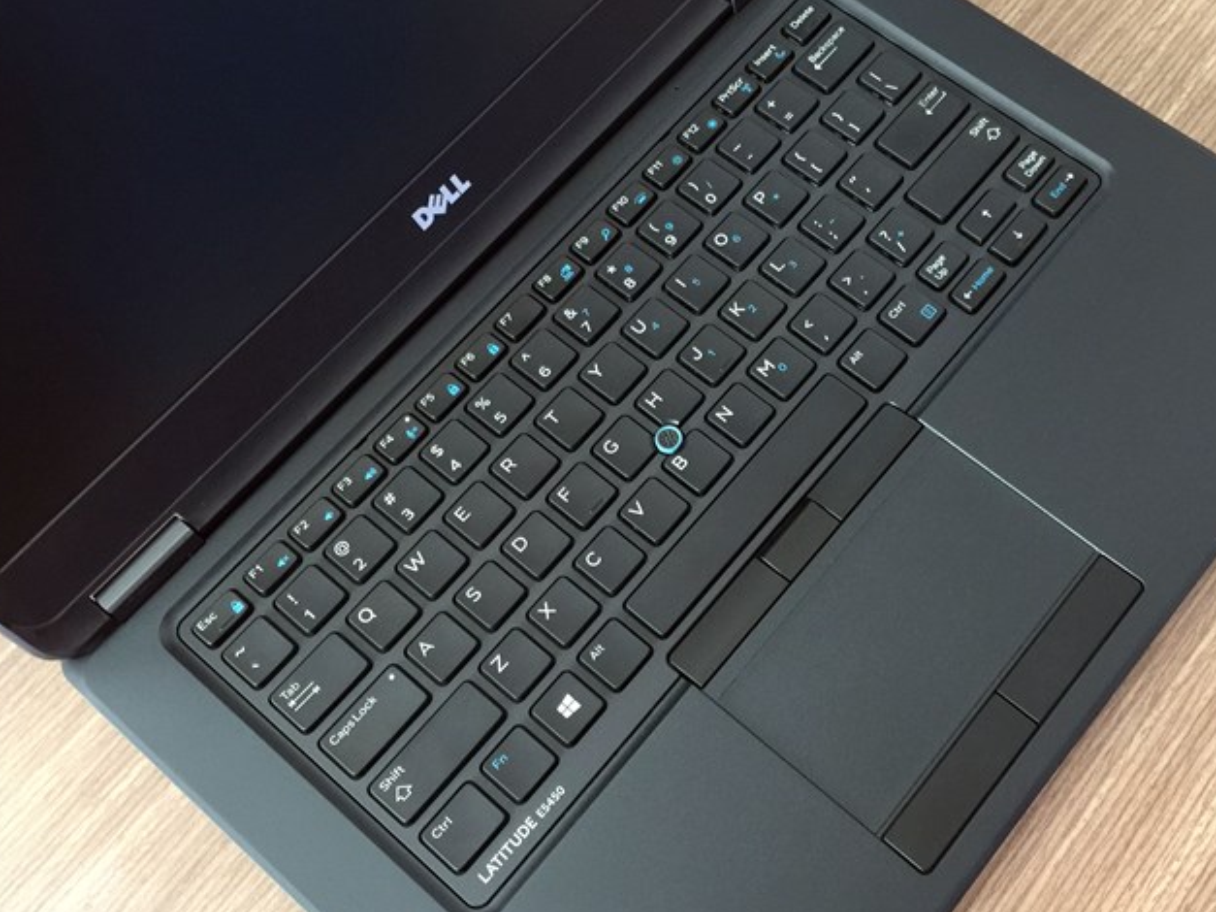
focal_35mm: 37
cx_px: 747
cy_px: 481
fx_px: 1299
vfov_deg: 38.6
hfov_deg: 49.7
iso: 125
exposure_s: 1/8
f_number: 2.2
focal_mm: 4.15
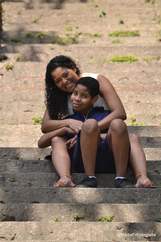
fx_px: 1459
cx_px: 80
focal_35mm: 218
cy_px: 121
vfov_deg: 9.5
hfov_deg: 6.3
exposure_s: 1/200
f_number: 5
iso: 100
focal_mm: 145
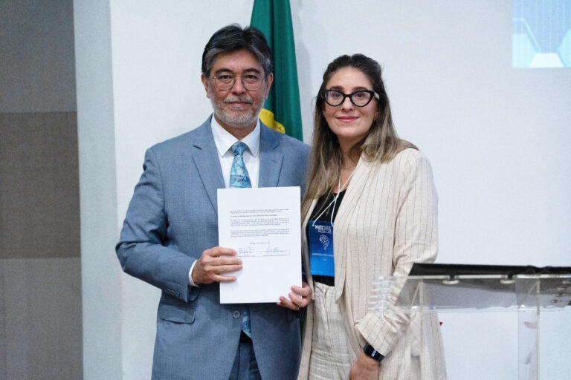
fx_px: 1301
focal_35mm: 82
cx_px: 286
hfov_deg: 24.8
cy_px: 190
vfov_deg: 16.7
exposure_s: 1/125
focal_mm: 82
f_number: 4
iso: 2000
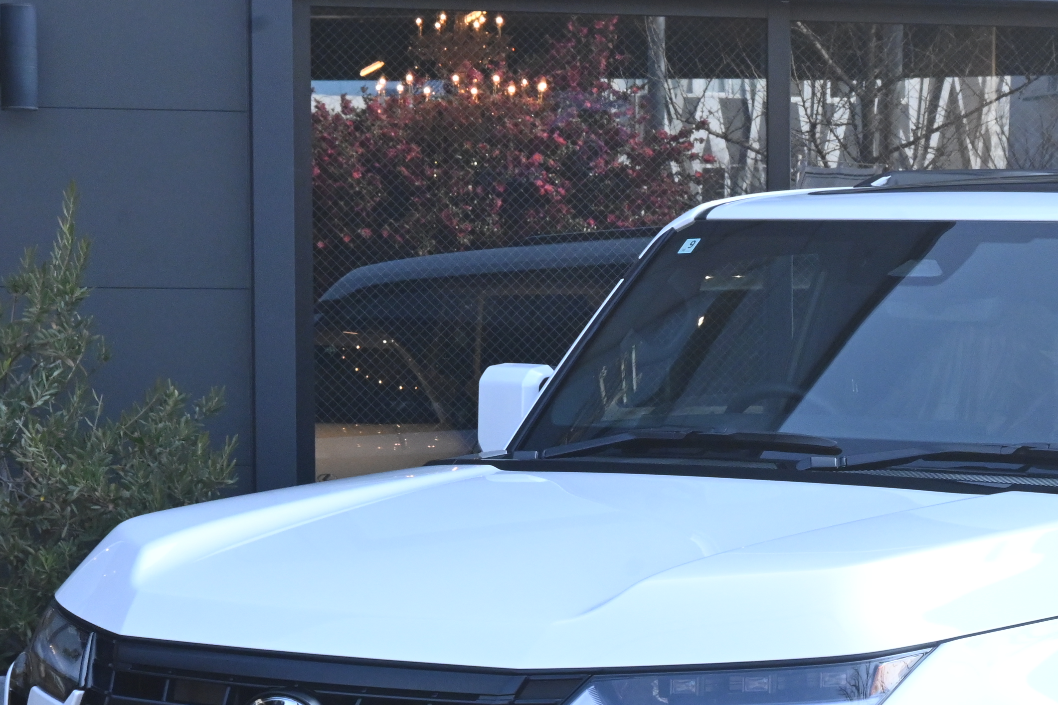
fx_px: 3643
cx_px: 890
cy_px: 656
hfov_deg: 16.4
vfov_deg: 11.0
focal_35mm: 124
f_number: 13
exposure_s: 1/320
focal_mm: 42
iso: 1600
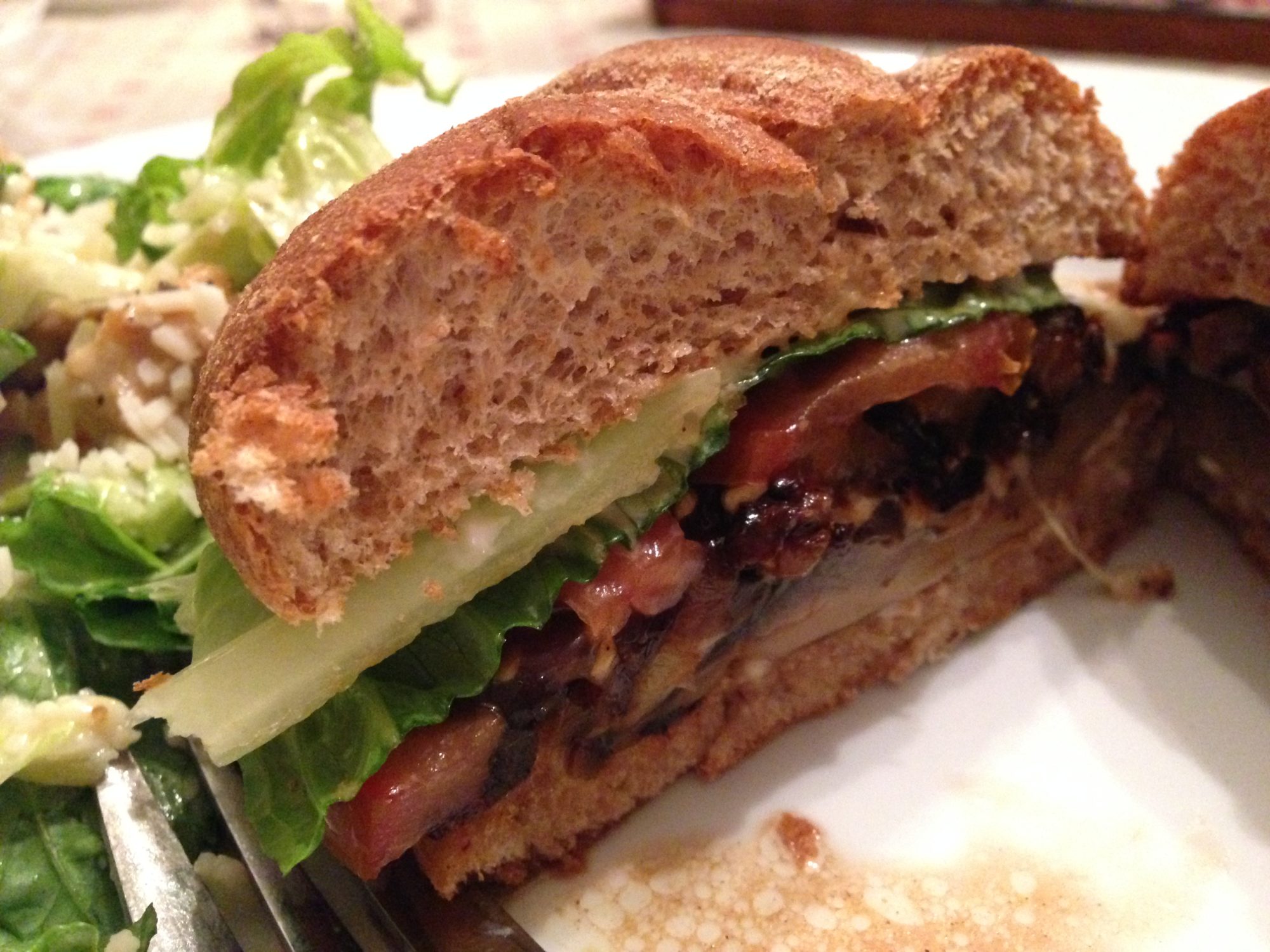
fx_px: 1211
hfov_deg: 55.4
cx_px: 635
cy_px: 476
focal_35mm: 33
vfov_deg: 42.9
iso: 800
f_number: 2.4
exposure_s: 1/15
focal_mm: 4.12
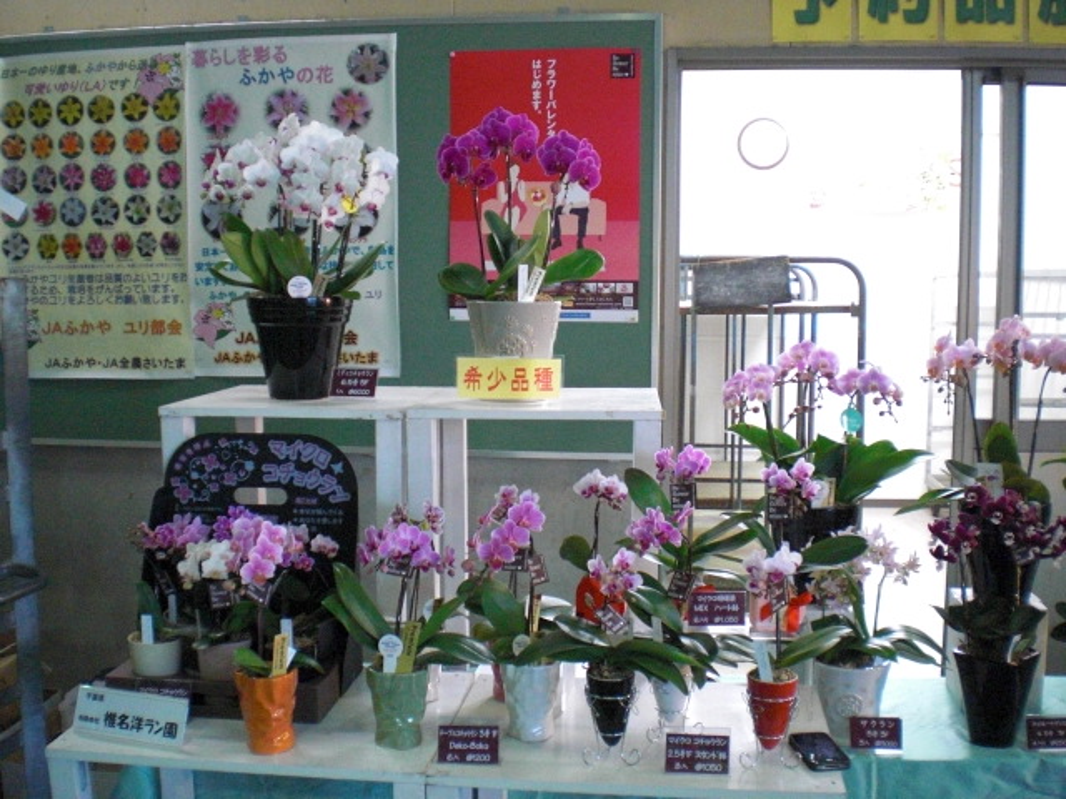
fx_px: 1170
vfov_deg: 37.7
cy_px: 400
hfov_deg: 49.0
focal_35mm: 38
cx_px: 533
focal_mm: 6.3
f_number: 3.1
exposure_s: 1/25
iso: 800
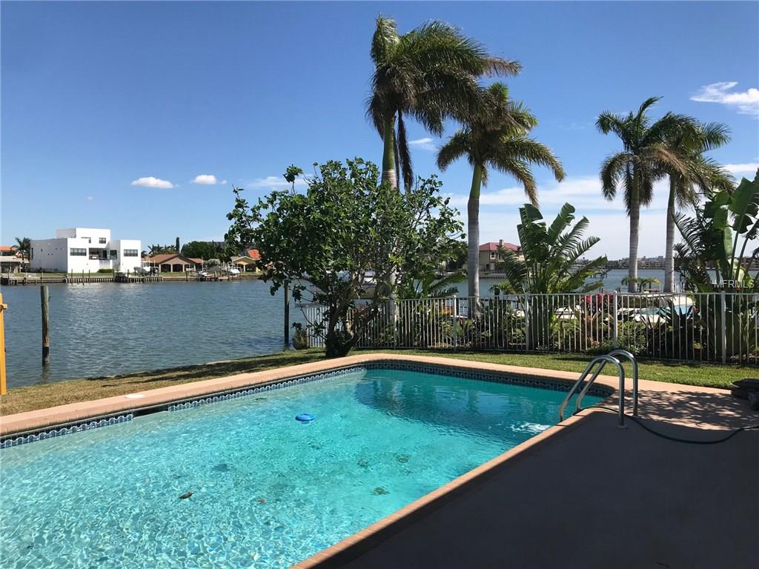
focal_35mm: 28
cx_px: 380
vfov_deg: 49.7
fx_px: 614
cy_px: 284
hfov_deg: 63.4
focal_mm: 3.99
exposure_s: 1/2907
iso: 20
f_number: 1.8
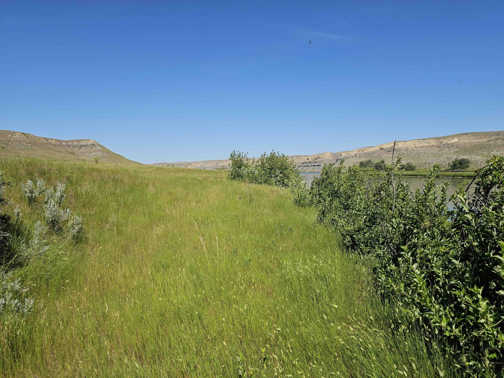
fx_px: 335
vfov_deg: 58.9
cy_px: 189
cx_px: 252
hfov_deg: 73.9
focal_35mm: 23
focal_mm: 6.3
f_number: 1.7
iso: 10
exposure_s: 1/1212
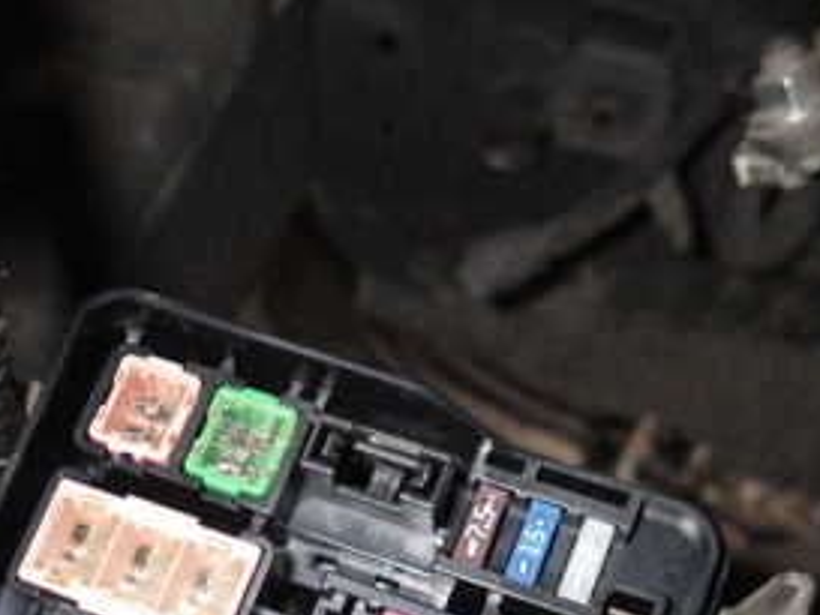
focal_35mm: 55
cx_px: 315
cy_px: 624
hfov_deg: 34.8
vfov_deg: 25.2
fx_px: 1303
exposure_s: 1/45
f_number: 5.8
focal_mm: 4.5
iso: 2000
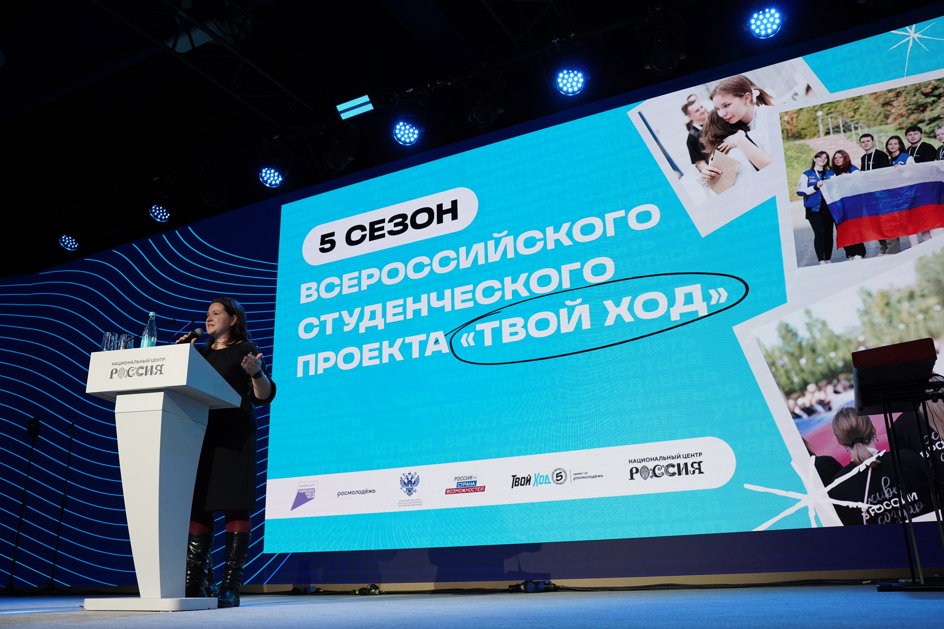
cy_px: 314
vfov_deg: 45.0
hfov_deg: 63.7
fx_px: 760
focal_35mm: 29
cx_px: 472
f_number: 5
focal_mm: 29
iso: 1600
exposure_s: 1/160
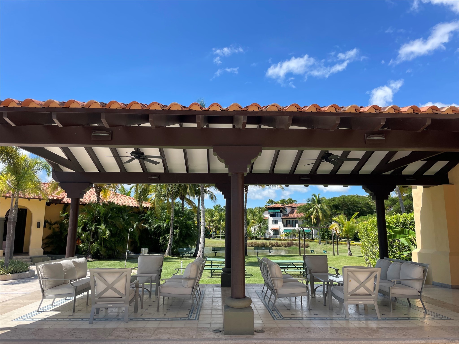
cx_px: 230
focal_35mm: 26
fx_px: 345
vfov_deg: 53.1
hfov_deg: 67.3
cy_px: 172
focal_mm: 4.2
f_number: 1.6
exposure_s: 1/2257
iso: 32
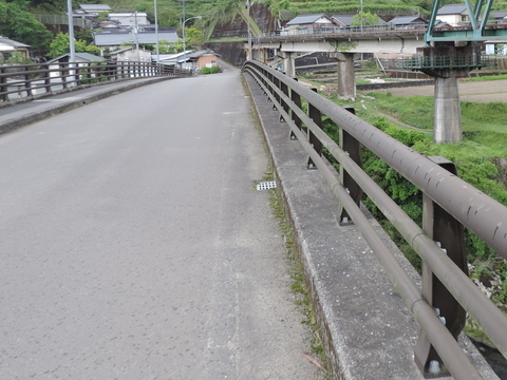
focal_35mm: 40
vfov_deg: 34.9
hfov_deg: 45.9
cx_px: 348
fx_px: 586
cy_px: 81
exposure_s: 1/80
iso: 80
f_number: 3
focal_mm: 4.3
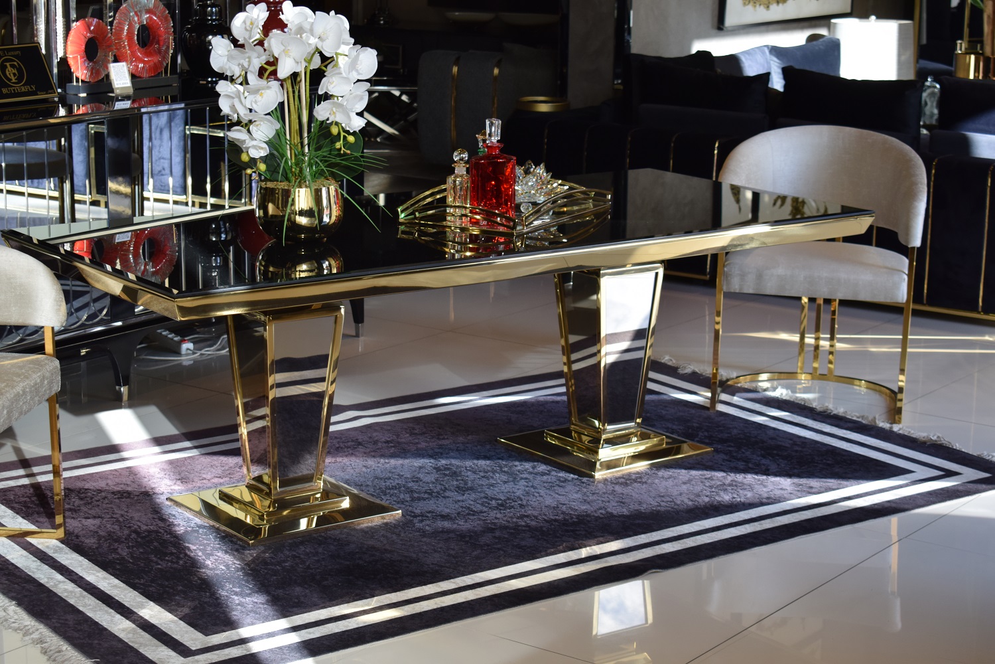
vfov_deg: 18.9
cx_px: 498
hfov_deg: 28.1
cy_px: 332
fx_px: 1990
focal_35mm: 72
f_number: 6.3
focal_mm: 48
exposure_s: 1/160
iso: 400
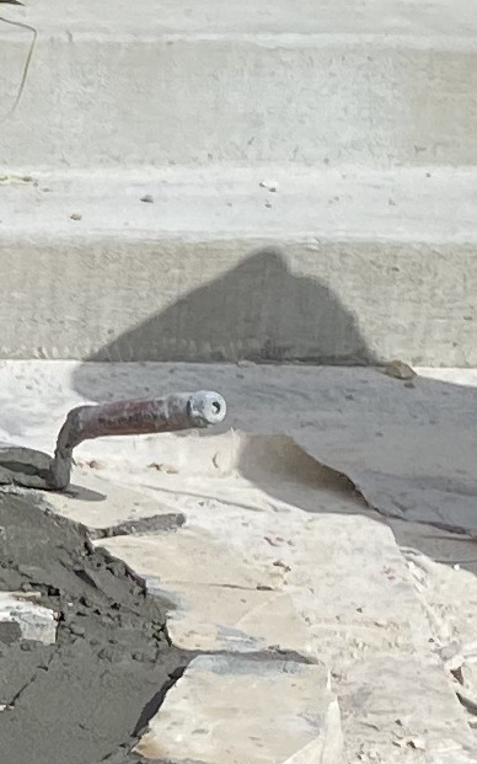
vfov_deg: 11.6
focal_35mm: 179
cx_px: -668
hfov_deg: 6.9
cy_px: 741
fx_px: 3724
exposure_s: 1/6061
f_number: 1.8
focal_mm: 4.25
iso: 32
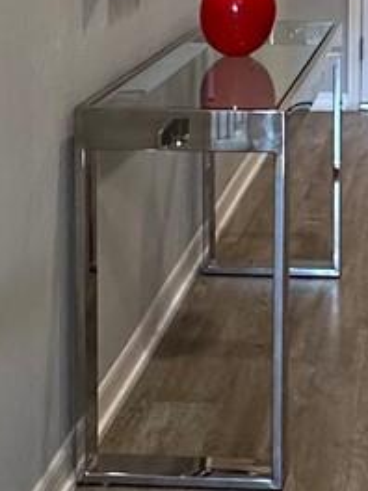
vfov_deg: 21.8
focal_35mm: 85
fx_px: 1205
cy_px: -45
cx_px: 401
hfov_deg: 16.8
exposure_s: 1/120
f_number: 2.2
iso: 320
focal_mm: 2.22
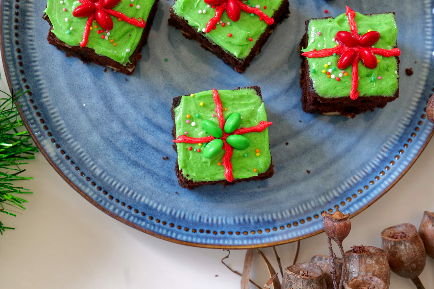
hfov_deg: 33.4
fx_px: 723
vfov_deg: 22.6
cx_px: 217
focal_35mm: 60
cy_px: 144
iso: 1250
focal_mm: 60
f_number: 8
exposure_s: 1/60
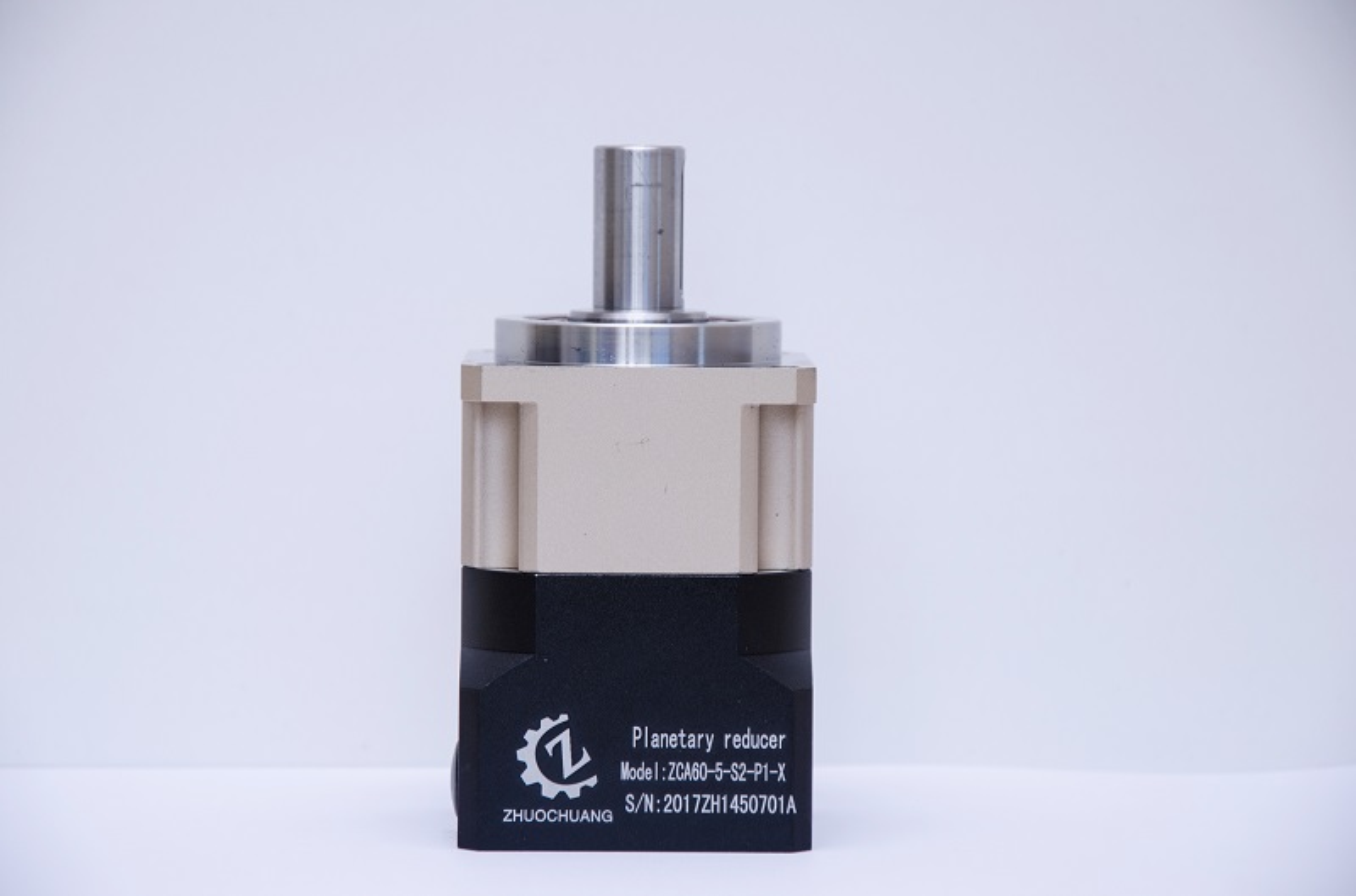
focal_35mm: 158
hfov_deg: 13.1
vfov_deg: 8.7
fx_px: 5917
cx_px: 678
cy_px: 448
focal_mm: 105
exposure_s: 1/80
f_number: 6.3
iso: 125
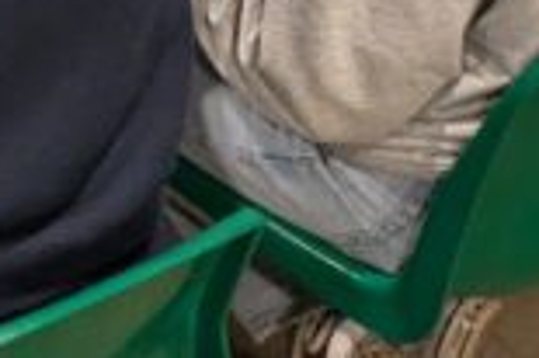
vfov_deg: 7.6
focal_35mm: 172
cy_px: -412
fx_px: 2572
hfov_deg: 10.2
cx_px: -821
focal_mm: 5.43
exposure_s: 1/100
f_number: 1.89
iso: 359
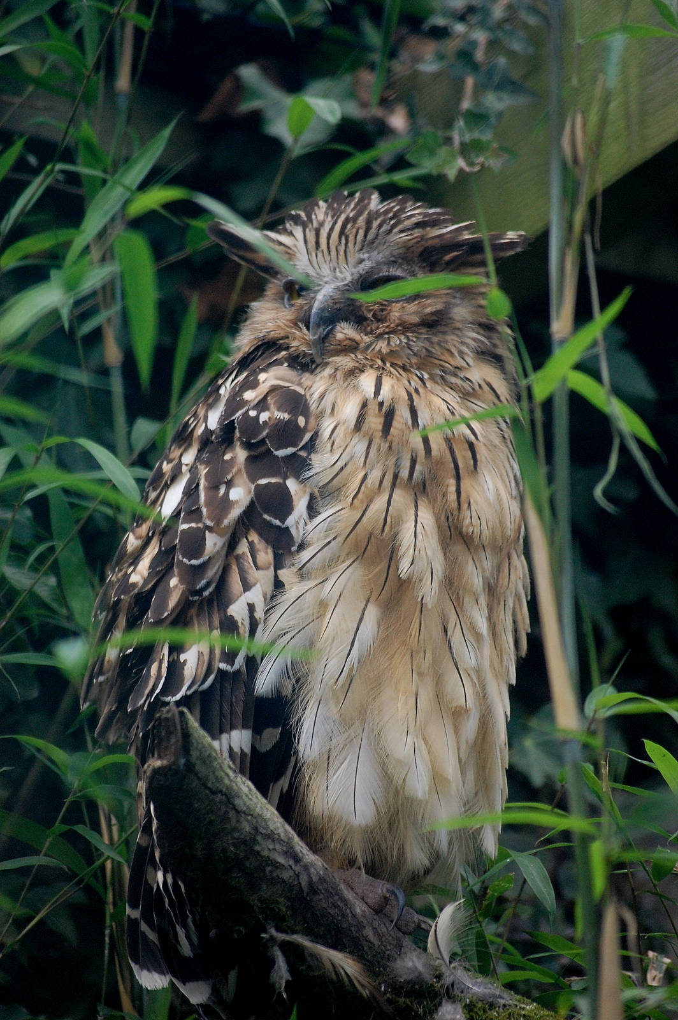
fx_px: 6155
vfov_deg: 9.5
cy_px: 510
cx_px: 339
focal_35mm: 218
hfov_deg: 6.3
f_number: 5.3
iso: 800
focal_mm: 145
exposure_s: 1/250
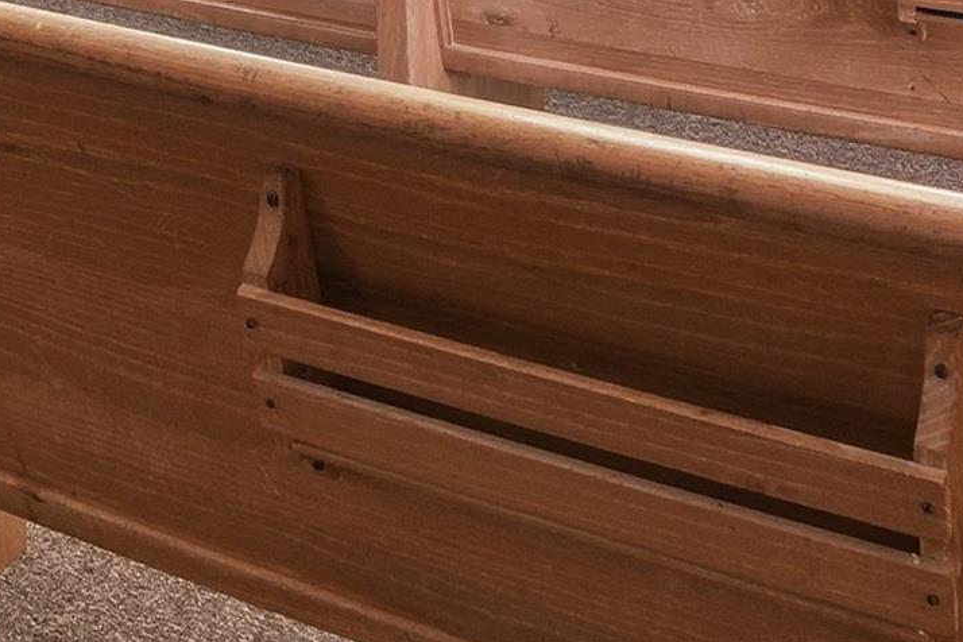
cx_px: 606
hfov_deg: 31.7
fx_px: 1685
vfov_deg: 16.8
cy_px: -596
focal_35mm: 63
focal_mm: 10
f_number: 9
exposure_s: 1/10
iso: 250
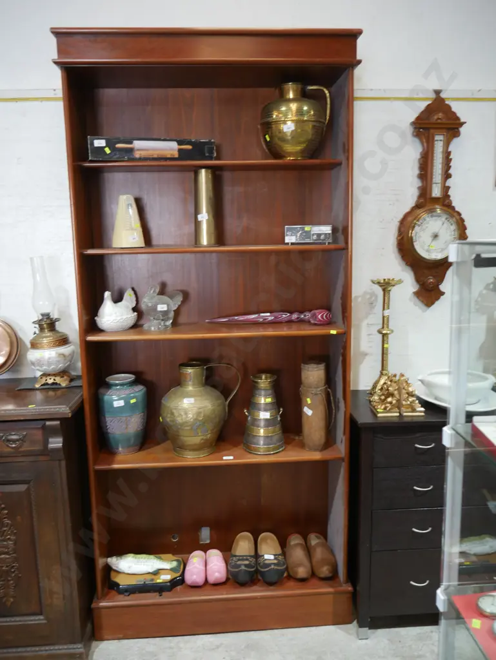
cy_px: 330
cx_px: 248
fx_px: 534
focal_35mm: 28
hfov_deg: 49.8
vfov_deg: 63.4
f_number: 3.5
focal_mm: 14
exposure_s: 1/60
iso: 400
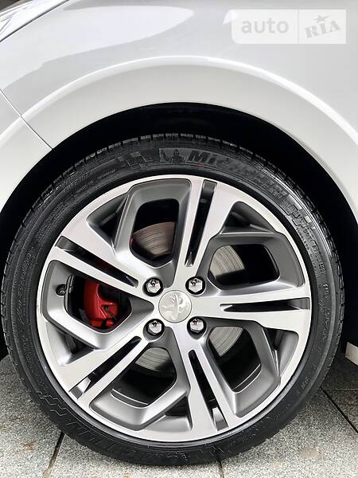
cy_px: 239
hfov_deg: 49.7
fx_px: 386
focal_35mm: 28
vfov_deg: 63.4
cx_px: 179
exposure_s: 1/120
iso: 25
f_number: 1.8
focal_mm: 4
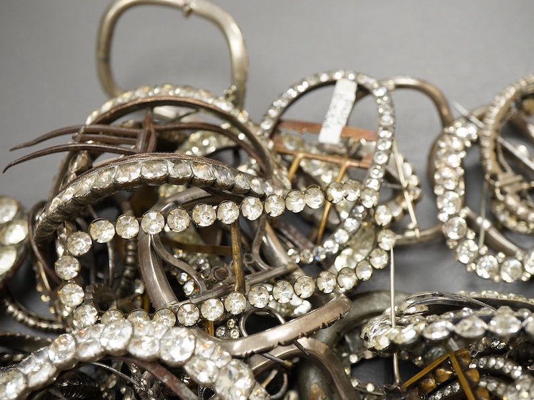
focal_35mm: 49
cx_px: 279
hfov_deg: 38.9
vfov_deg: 29.7
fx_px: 756
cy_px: 199
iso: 1250
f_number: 8
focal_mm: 30
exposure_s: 1/125
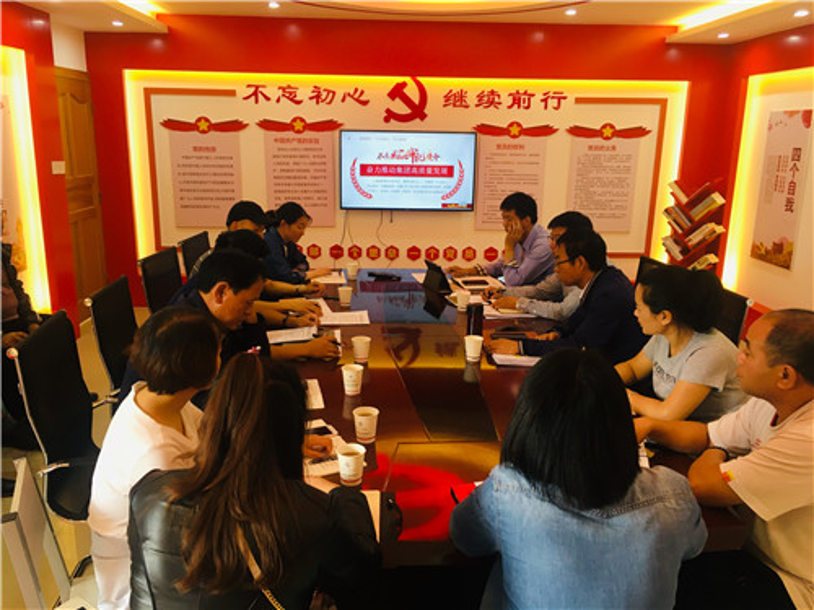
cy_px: 305
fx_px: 682
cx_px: 407
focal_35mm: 29
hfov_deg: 61.7
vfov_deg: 48.2
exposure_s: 1/33
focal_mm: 4.15
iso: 64
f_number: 2.2
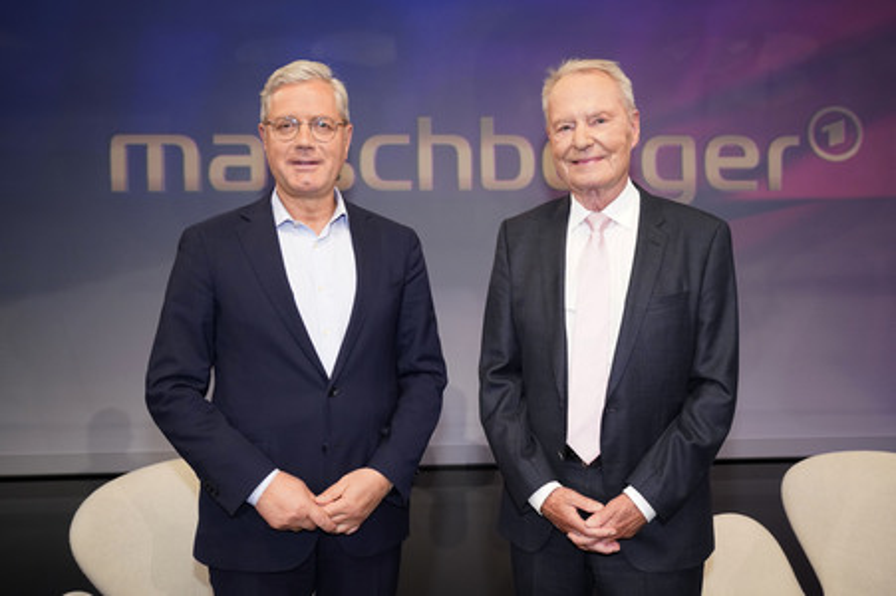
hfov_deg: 58.8
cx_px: 448
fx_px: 796
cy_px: 298
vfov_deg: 41.1
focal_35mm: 32
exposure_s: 1/160
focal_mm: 32
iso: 2000
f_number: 5
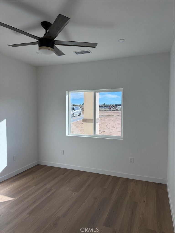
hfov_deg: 56.8
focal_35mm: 24
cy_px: 116
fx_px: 162
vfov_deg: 71.6
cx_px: 88
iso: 80
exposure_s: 1/1553
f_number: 1.78
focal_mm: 6.76
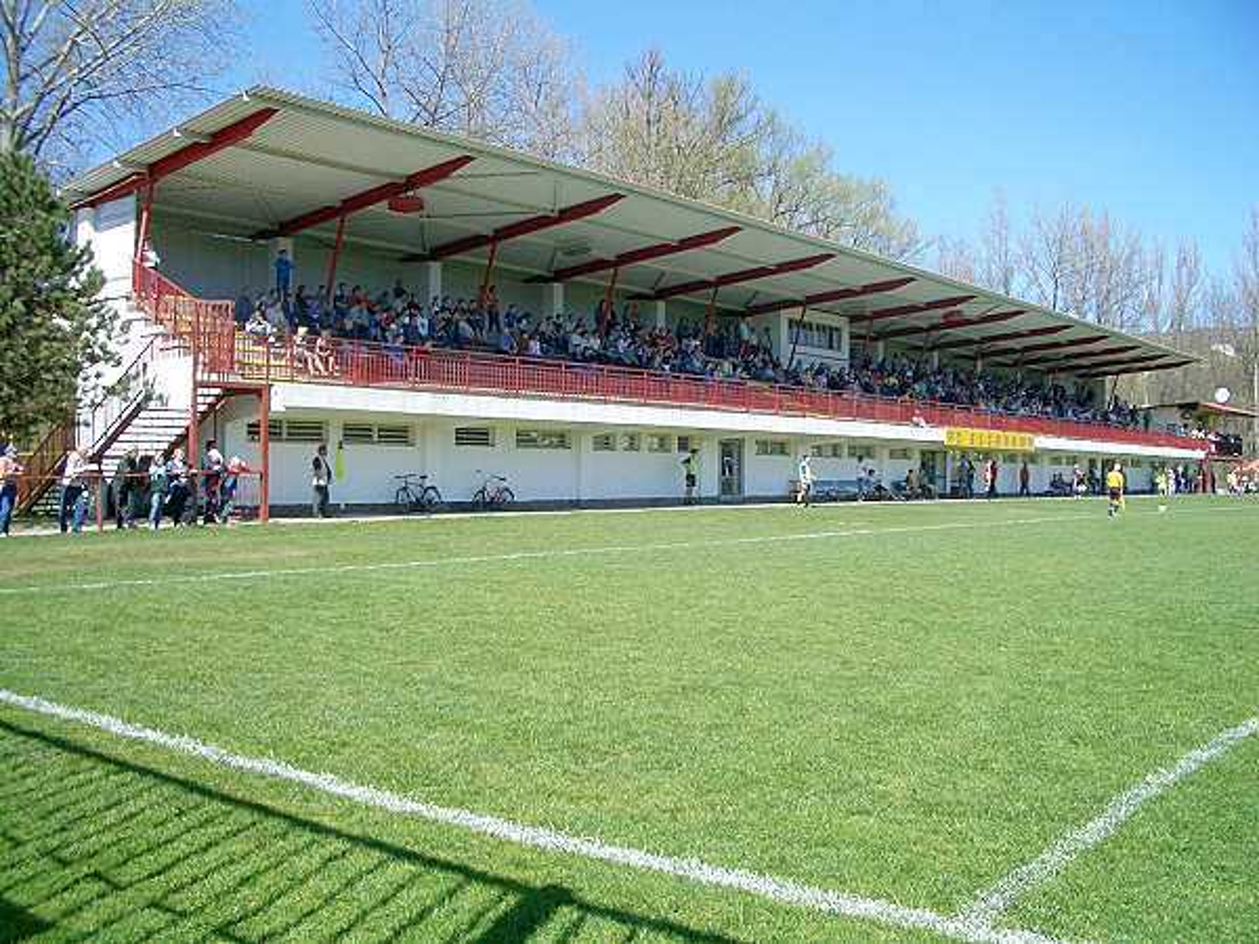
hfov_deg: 52.6
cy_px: 472
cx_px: 630
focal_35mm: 35
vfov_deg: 40.7
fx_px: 1273
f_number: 4.3
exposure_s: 1/400
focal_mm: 5.8
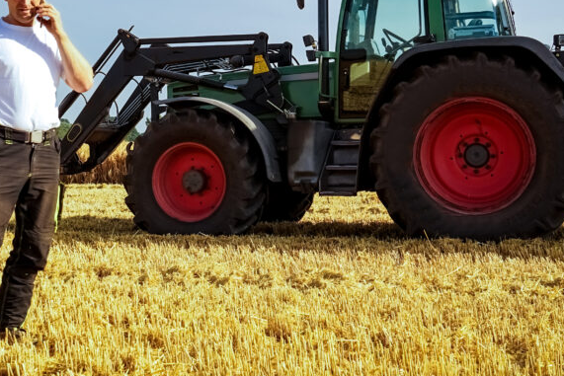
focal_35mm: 61
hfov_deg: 32.5
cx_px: 175
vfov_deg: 22.2
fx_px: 956
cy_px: 120
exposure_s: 1/200
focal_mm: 34
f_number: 7.1
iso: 100
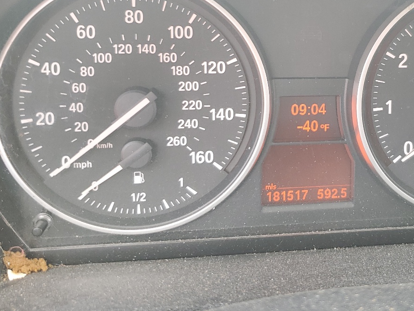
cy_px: 88
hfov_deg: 38.6
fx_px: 562
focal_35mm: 47
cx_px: 342
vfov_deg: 30.5
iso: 52
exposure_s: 1/60.2
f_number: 1.5
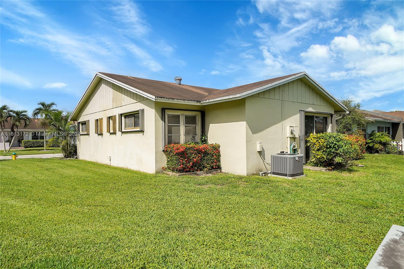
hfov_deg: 73.8
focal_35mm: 24
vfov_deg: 53.1
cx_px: 202
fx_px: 269
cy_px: 134
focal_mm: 24
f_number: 8
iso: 400
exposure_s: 1/1250
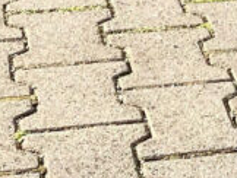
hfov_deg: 10.1
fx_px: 1255
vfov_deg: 7.3
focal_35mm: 183
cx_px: 442
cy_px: -344
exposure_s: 1/120
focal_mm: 3
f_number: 1.8
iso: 20
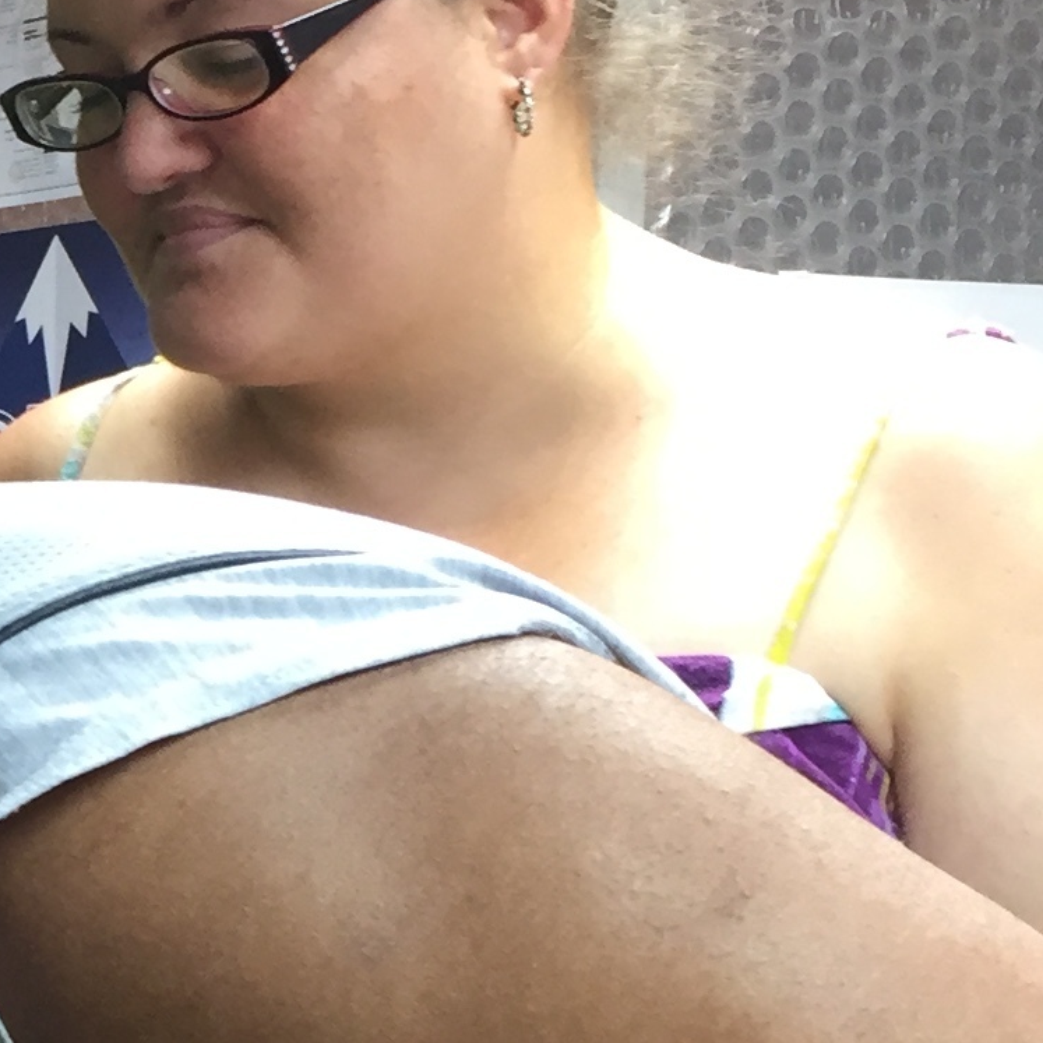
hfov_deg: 14.8
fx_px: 3818
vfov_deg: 15.4
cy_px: 901
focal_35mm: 112
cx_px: -364
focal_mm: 4.15
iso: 32
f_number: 2.2
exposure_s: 1/40
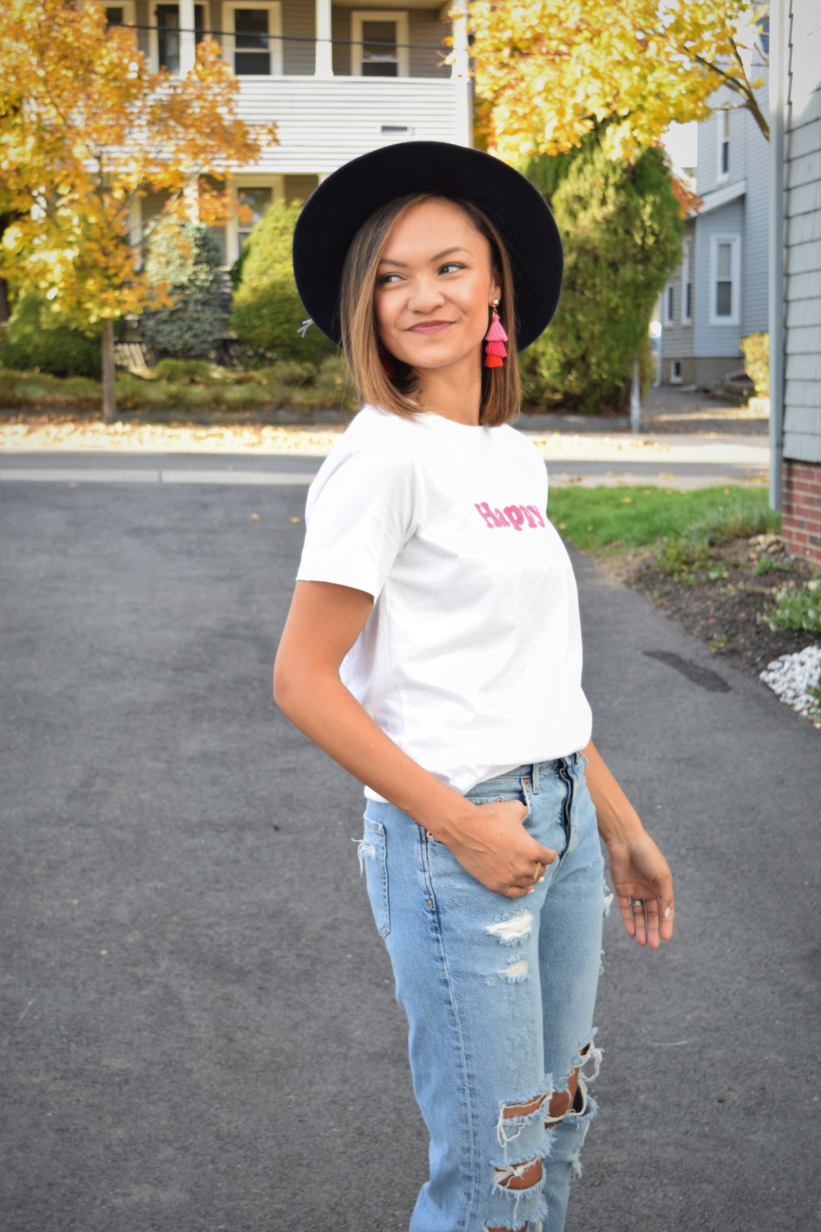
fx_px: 1744
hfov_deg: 26.5
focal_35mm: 51
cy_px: 616
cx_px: 410
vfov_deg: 38.9
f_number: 4.5
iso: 400
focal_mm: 34
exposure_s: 1/250
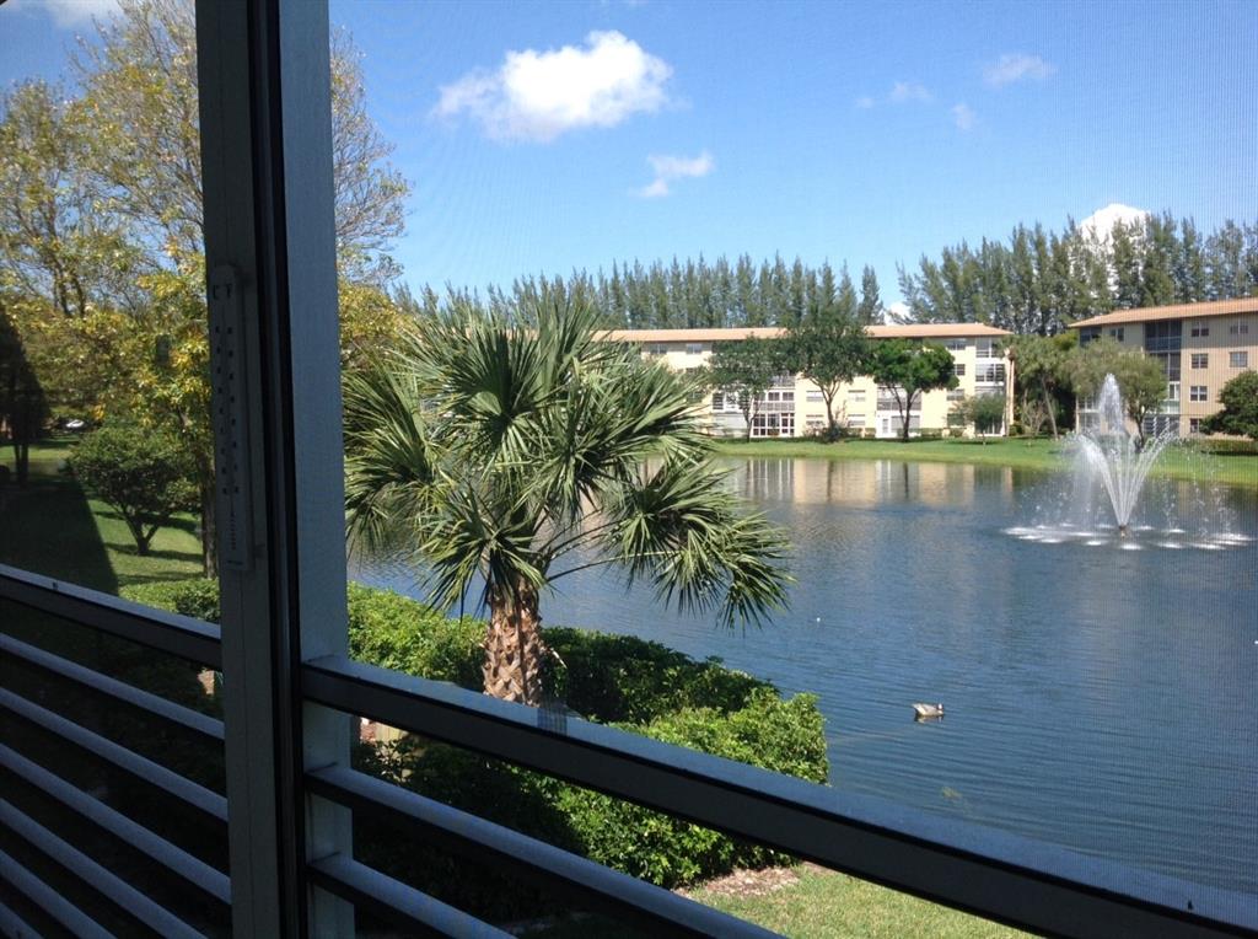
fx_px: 1270
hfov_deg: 52.7
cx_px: 629
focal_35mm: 35
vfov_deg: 40.6
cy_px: 470
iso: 50
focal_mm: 4.28
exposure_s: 1/817
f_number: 2.4
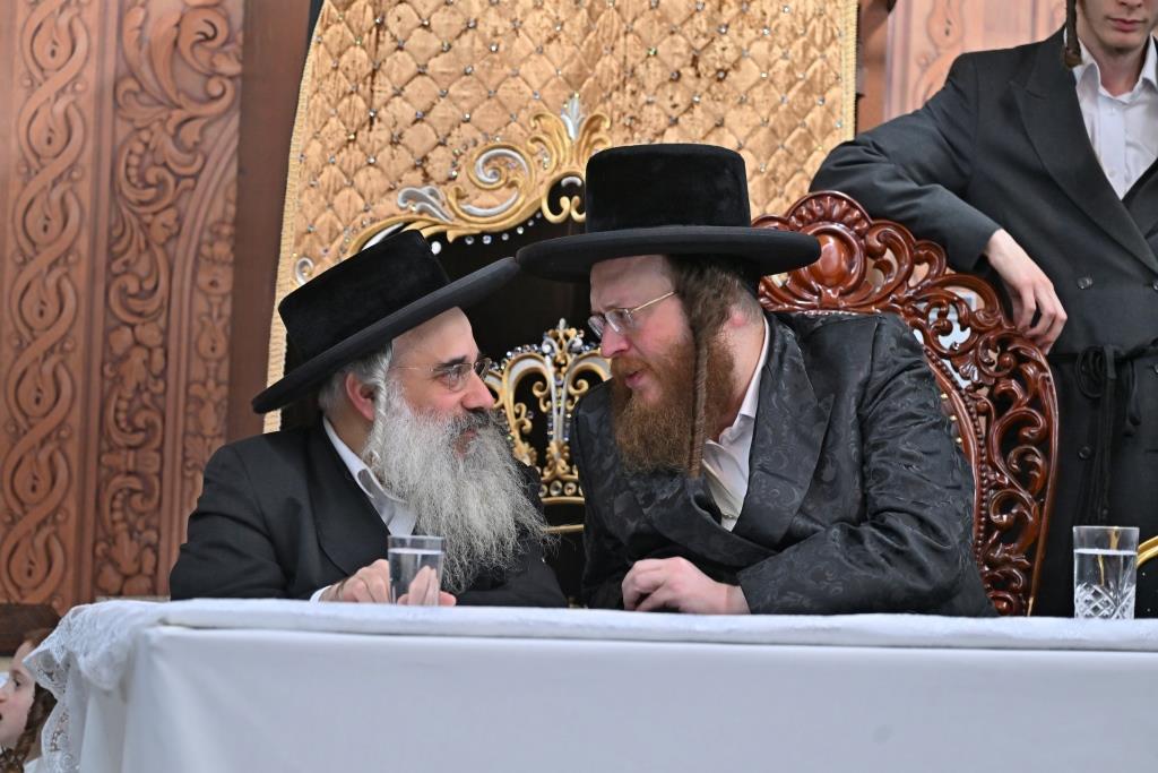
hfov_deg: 17.1
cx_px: 579
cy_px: 386
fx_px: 3860
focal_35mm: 120
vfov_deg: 11.4
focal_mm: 120
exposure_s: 1/200
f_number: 4
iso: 640
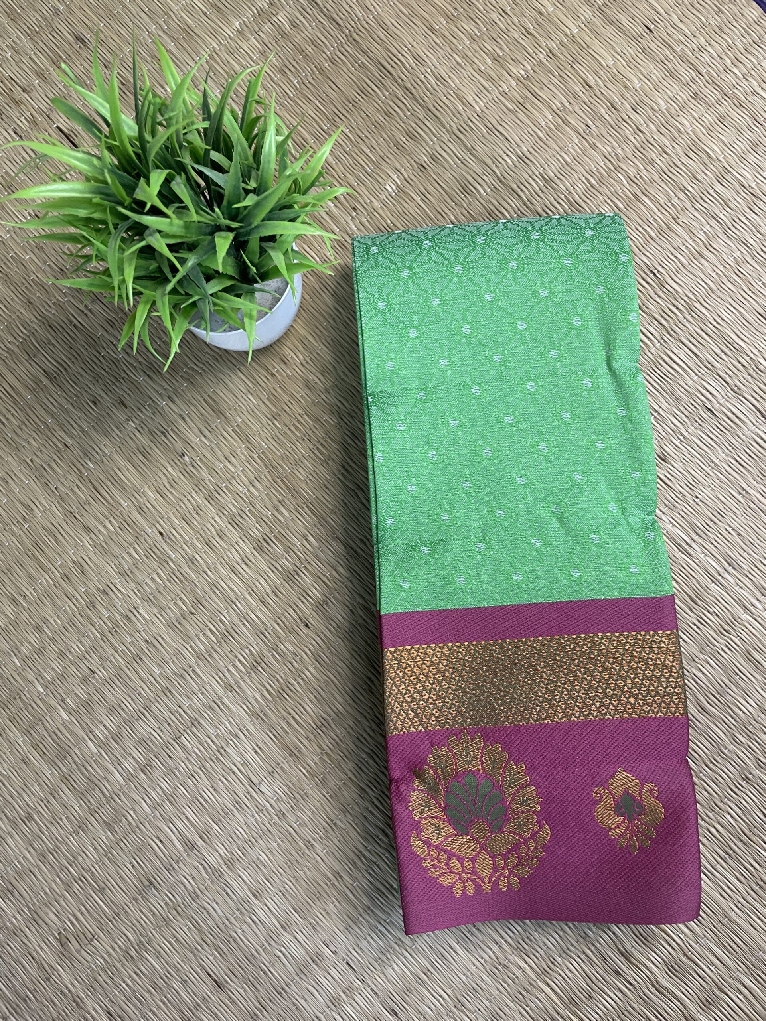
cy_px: 510
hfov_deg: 53.1
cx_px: 383
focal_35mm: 26
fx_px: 767
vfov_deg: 67.3
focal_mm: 4.2
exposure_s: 1/50
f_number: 1.6
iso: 320
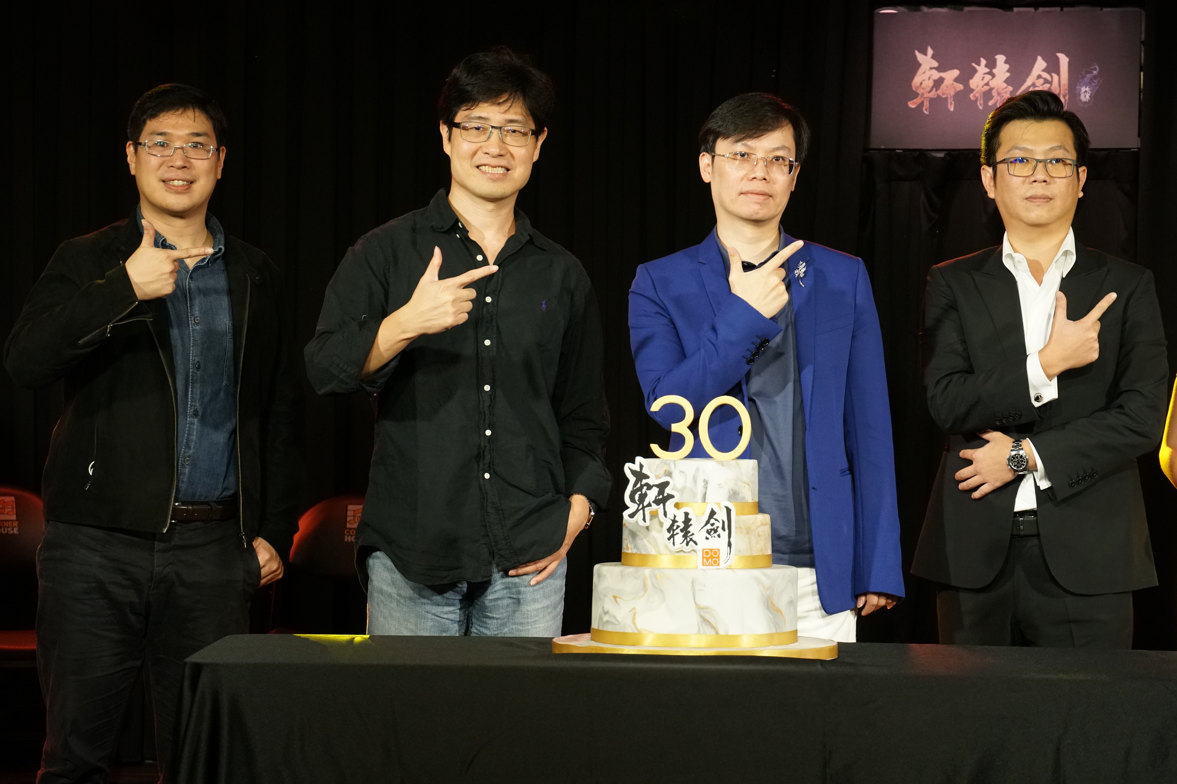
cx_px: 588
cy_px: 392
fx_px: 3236
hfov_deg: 20.6
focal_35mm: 99
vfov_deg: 13.8
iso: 1600
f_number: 5.6
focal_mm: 66
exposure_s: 1/30
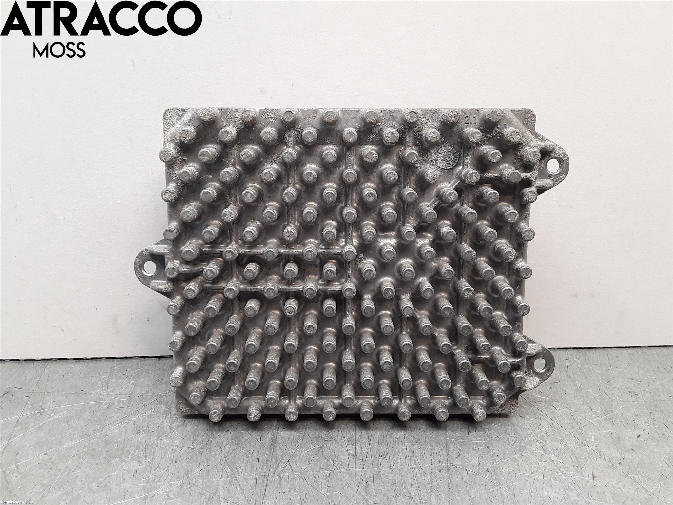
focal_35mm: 28
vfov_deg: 49.7
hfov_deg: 63.4
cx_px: 336
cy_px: 252
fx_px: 544
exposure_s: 1/50
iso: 40
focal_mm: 2.91
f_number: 1.9
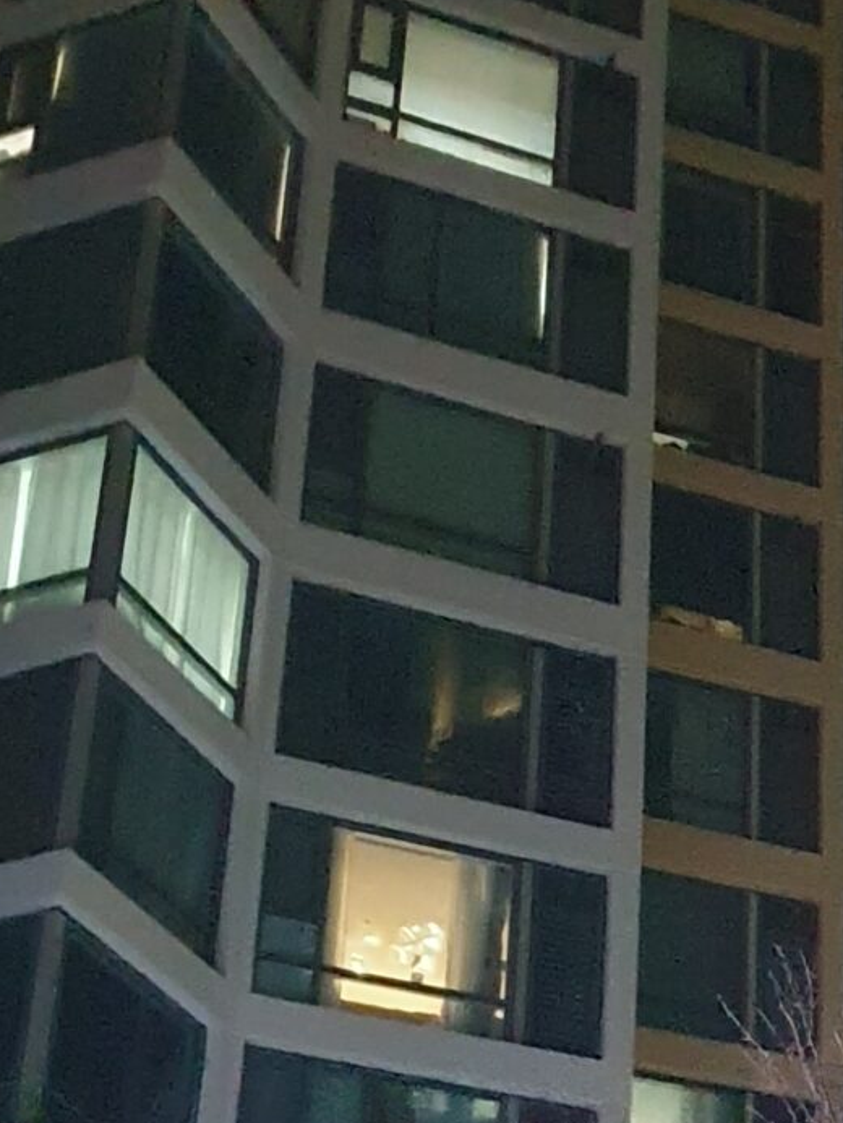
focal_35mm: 96
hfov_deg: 14.7
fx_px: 3116
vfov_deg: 20.0
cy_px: 1057
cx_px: 1089
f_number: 1.5
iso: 1600
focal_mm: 4.32
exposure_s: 1/60
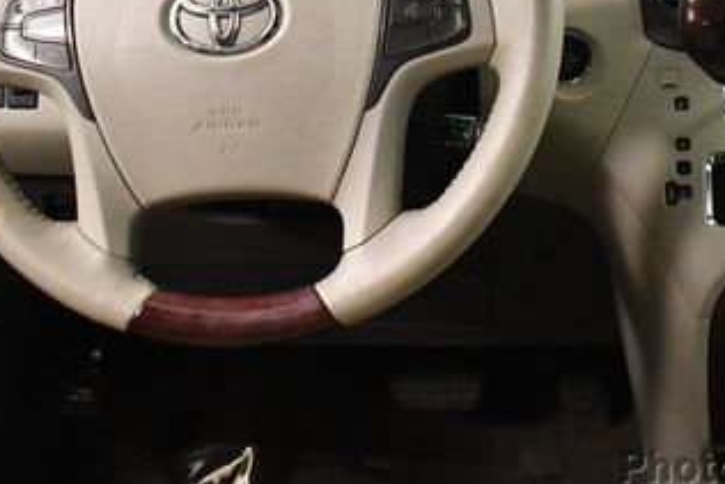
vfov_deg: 18.3
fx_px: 1471
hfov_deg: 27.1
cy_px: 21
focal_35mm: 73
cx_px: 592
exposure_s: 1/125
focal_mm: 18
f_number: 3.5
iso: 2800
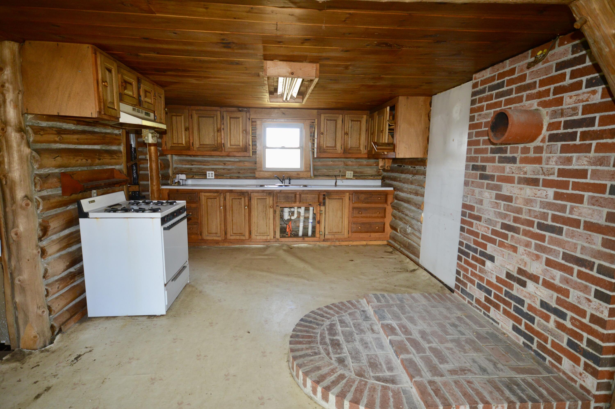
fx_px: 333
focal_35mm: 20
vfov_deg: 63.1
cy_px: 204
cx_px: 308
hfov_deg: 85.5
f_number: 4.5
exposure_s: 1/60
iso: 640
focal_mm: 13
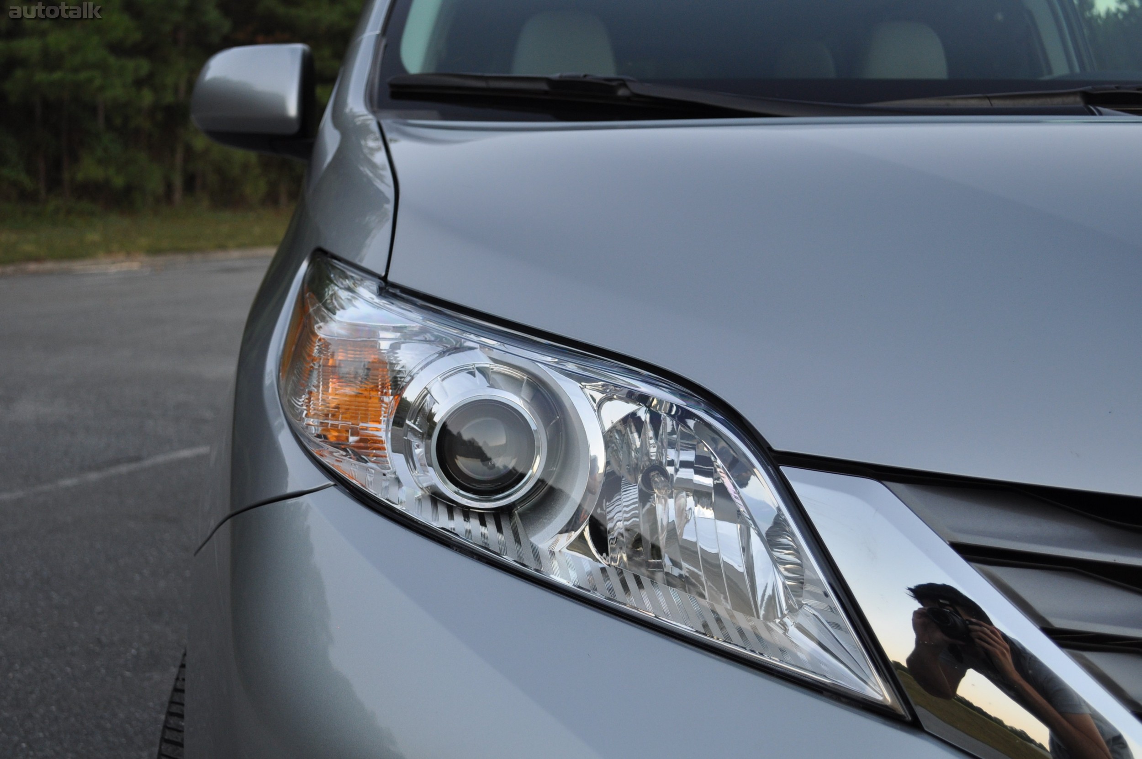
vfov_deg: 34.1
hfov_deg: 49.6
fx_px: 1236
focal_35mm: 39
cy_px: 380
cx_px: 571
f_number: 4.2
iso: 400
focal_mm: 26
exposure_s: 1/60
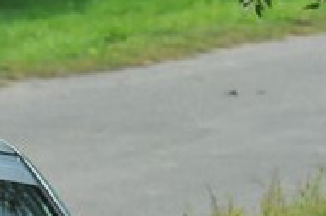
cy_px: 156
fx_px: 16766
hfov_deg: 1.1
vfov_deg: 0.7
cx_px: -41
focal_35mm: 1856
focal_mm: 300
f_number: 11
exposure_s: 1/800
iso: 800
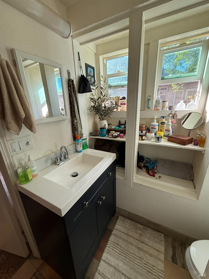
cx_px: 104
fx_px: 113
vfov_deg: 102.1
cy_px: 140
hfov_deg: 85.7
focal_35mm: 14
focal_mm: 2.22
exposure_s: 1/120
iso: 125
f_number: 2.2
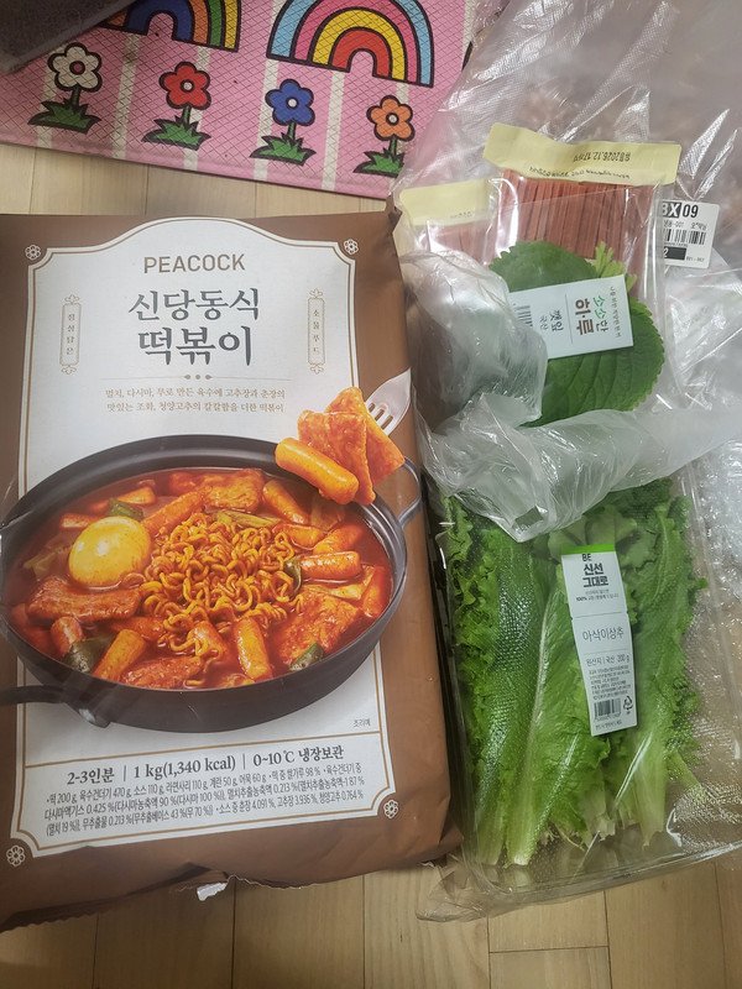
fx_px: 743
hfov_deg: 53.1
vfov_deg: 67.3
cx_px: 371
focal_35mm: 26
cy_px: 494
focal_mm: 4.25
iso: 320
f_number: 1.8
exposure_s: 1/40
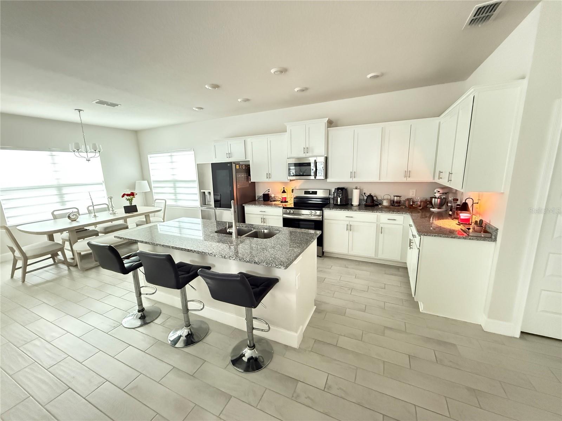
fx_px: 227
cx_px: 281
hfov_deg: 102.1
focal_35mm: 14
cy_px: 210
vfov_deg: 85.7
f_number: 2.2
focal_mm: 2.22
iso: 1250
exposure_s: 1/40
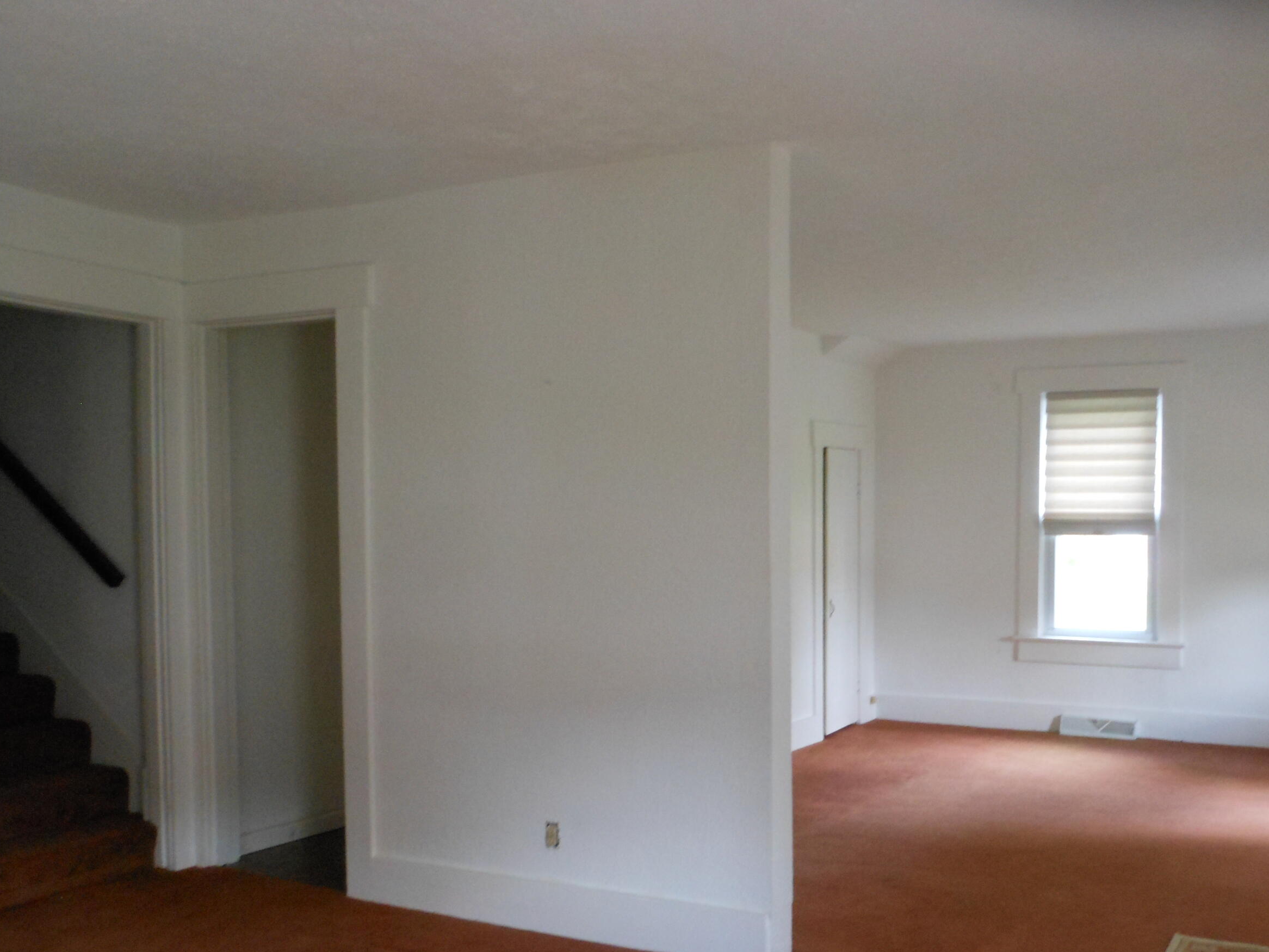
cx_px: 721
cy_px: 577
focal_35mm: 36
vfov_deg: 39.5
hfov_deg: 51.2
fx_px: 1320
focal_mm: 5
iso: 400
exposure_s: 1/30
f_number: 3.7
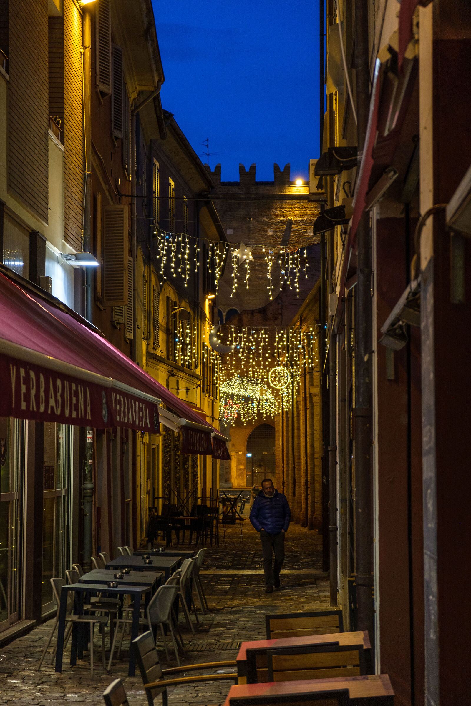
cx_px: 236
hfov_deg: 16.5
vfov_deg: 24.5
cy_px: 353
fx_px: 1629
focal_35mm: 83
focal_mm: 55
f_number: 4
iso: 500
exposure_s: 1/30
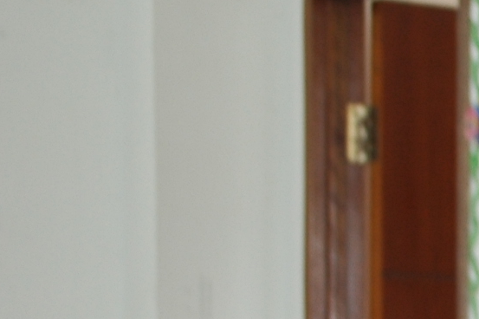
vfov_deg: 6.3
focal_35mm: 212
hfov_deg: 9.0
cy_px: 648
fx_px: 2819
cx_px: 1051
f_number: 4.5
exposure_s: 1/3
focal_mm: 26
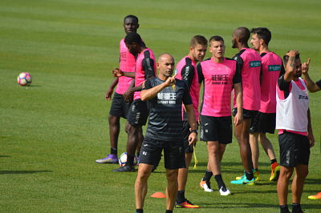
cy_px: 106
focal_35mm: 450
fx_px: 4009
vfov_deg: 3.0
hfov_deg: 4.6
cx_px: 160
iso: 400
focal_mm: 300
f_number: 5.6
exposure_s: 1/2000
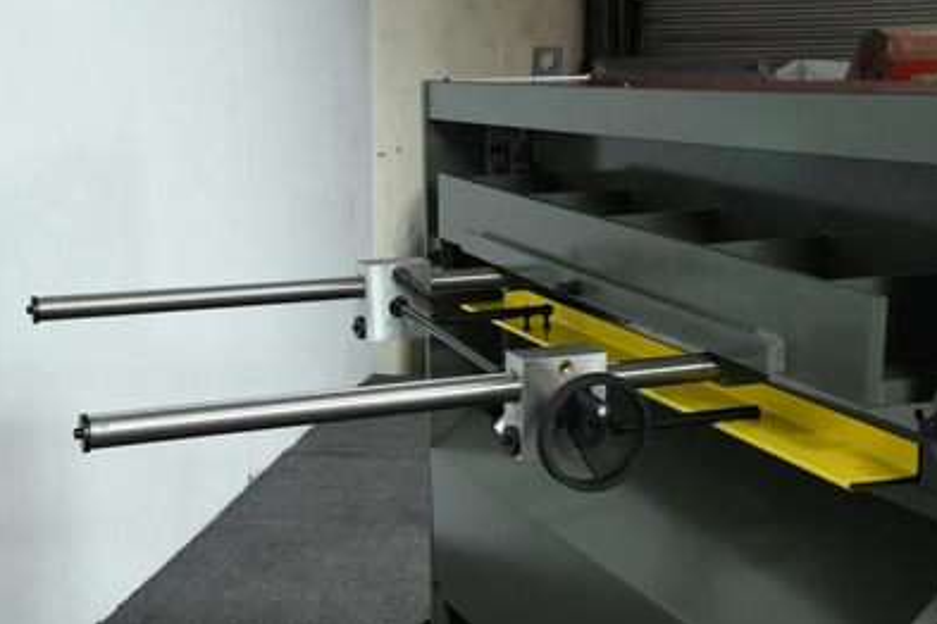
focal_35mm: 53
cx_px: 472
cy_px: 308
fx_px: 1379
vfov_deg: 25.5
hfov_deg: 37.5
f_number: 8
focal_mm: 35
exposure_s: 1/10
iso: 400
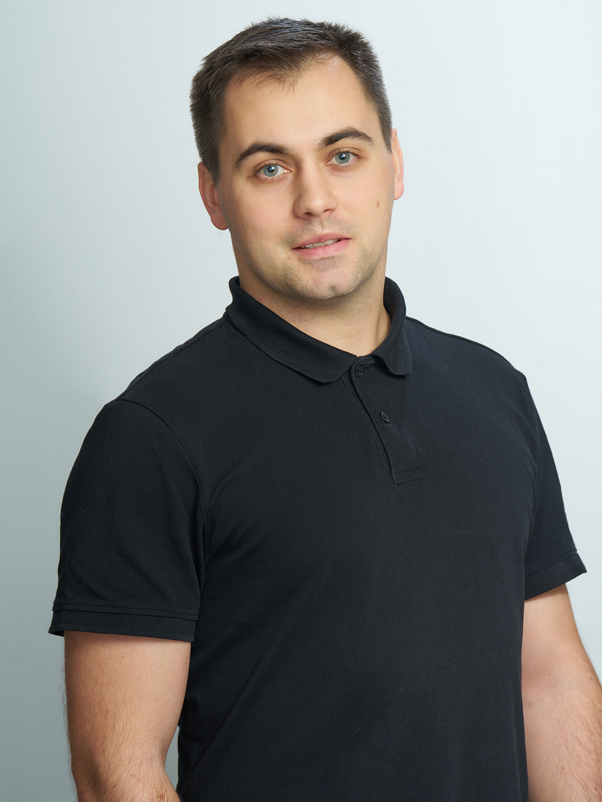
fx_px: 3455
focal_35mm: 149
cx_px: 301
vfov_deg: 13.3
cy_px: 370
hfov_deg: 10.0
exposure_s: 1/125
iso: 100
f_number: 8
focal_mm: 137
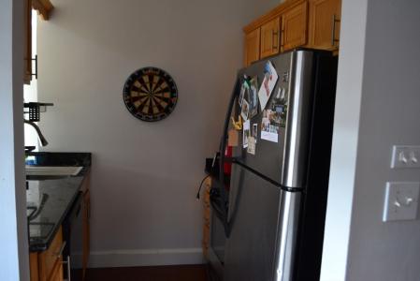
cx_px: 210
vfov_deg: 43.7
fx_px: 350
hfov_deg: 61.9
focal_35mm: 30
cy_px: 140
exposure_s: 1/50
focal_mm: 20
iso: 400
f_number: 3.8
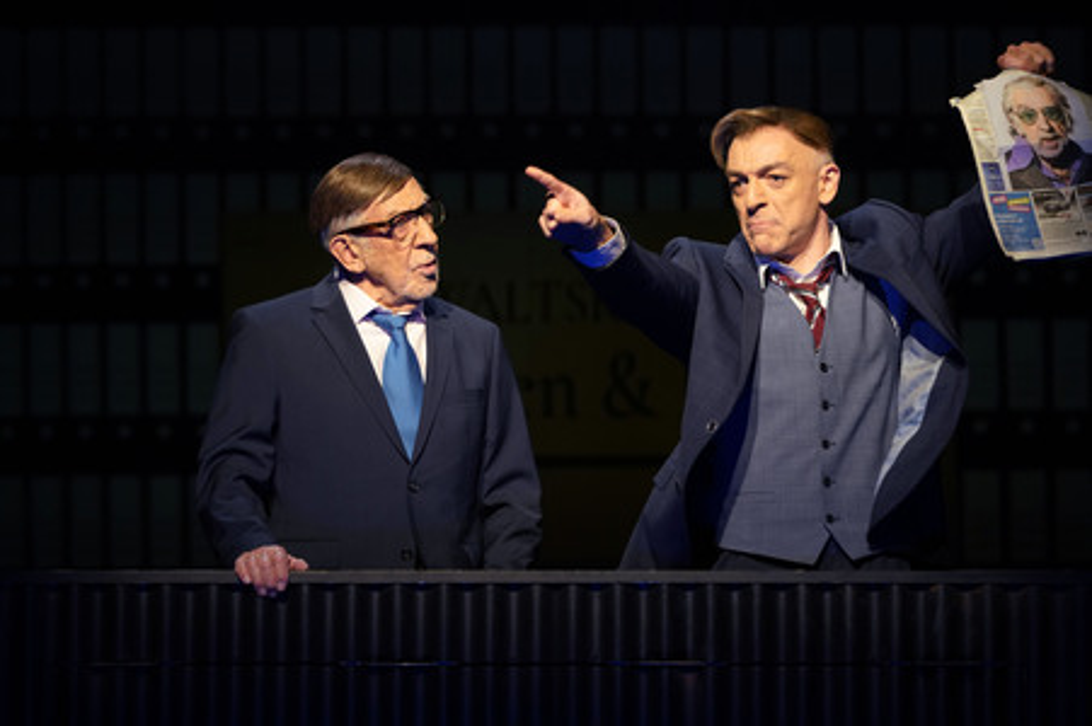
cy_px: 363
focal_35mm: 190
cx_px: 546
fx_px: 5759
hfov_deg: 10.8
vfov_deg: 7.2
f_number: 5.6
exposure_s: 1/250
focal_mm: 190
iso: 2000
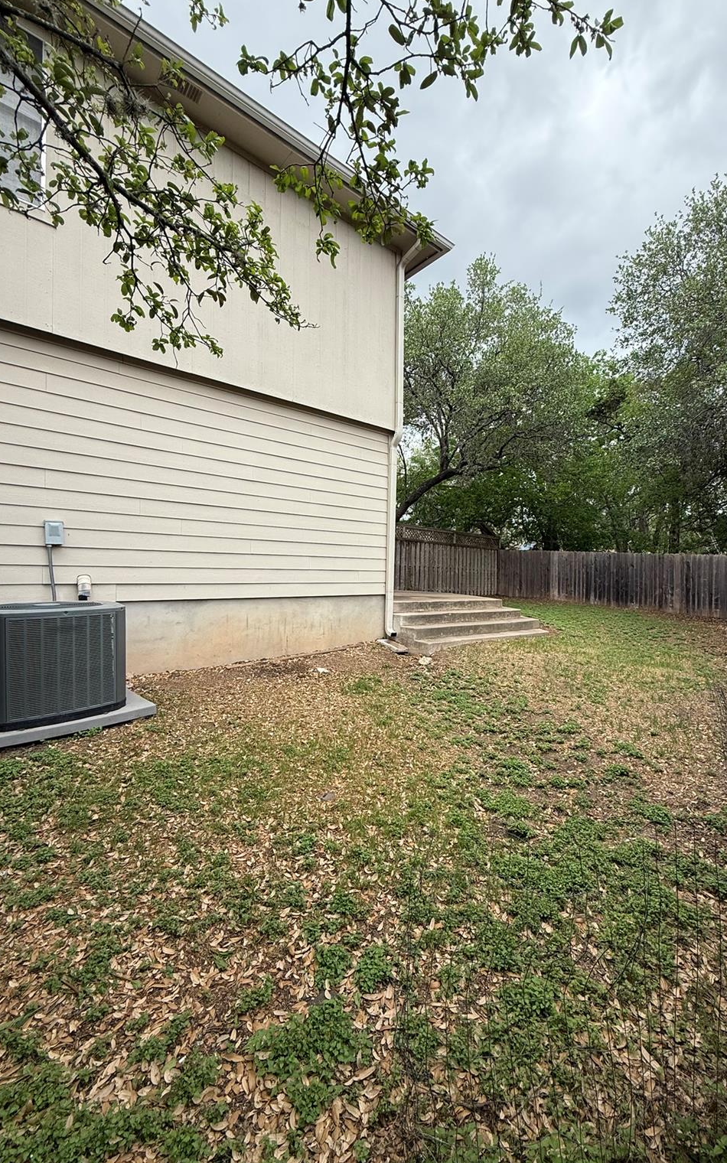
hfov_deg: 74.6
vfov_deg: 101.5
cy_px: 581
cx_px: 397
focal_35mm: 15
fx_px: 476
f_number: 2.2
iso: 50
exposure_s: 1/569
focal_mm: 2.22
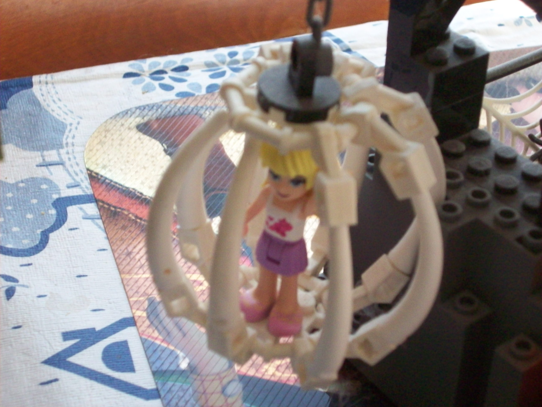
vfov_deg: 19.1
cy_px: 204
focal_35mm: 77
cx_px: 271
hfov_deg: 25.3
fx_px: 1206
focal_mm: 12.8
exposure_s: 1/102
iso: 273
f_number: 4.2
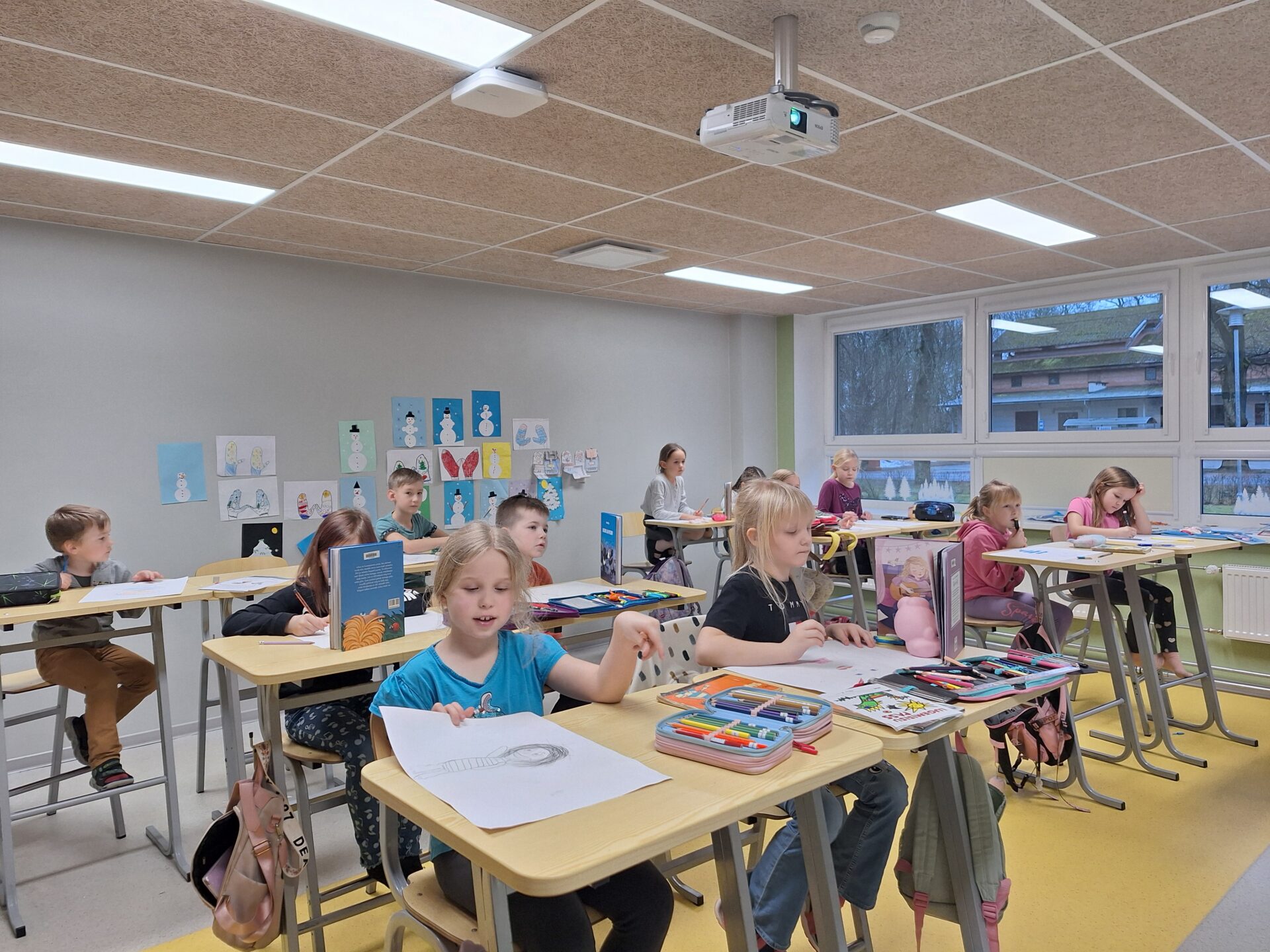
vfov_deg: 58.9
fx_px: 844
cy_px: 476
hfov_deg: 73.9
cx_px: 635
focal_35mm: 23
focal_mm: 5.54
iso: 80
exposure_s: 1/100
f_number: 1.8
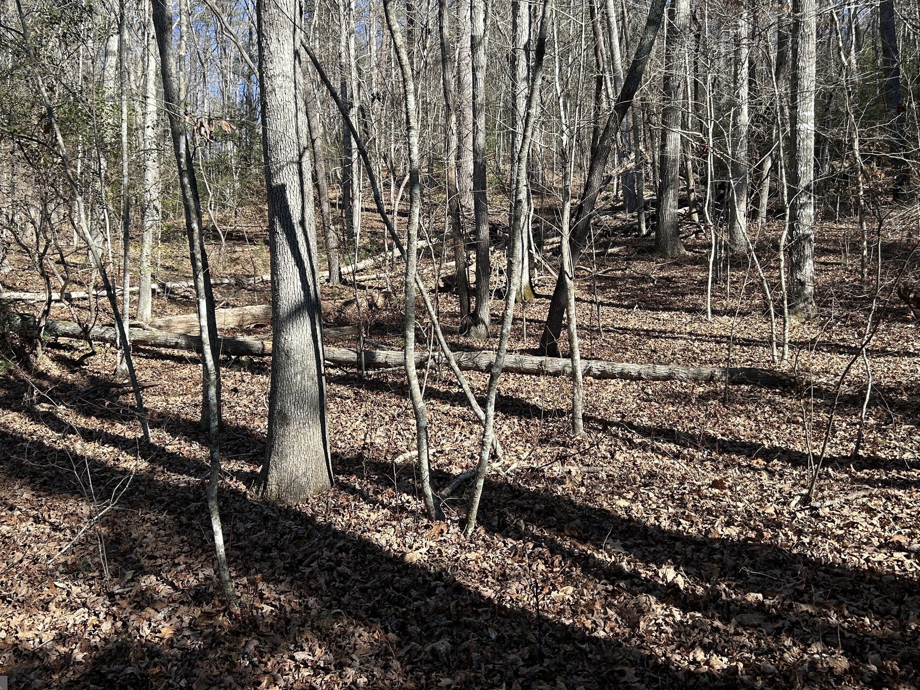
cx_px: 433
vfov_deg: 45.4
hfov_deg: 58.3
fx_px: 824
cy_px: 305
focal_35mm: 31
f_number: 1.5
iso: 50
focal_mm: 5.7
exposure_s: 1/1112
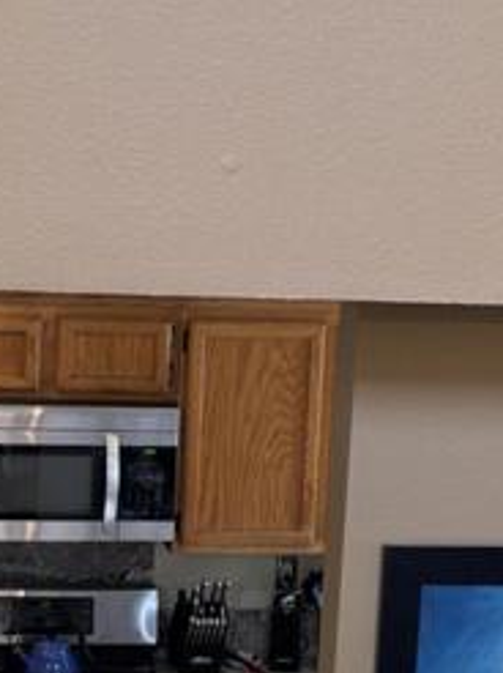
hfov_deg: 14.8
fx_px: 1941
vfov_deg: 19.6
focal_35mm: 100
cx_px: 200
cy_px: 479
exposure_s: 1/60
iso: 125
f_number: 1.78
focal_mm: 6.76
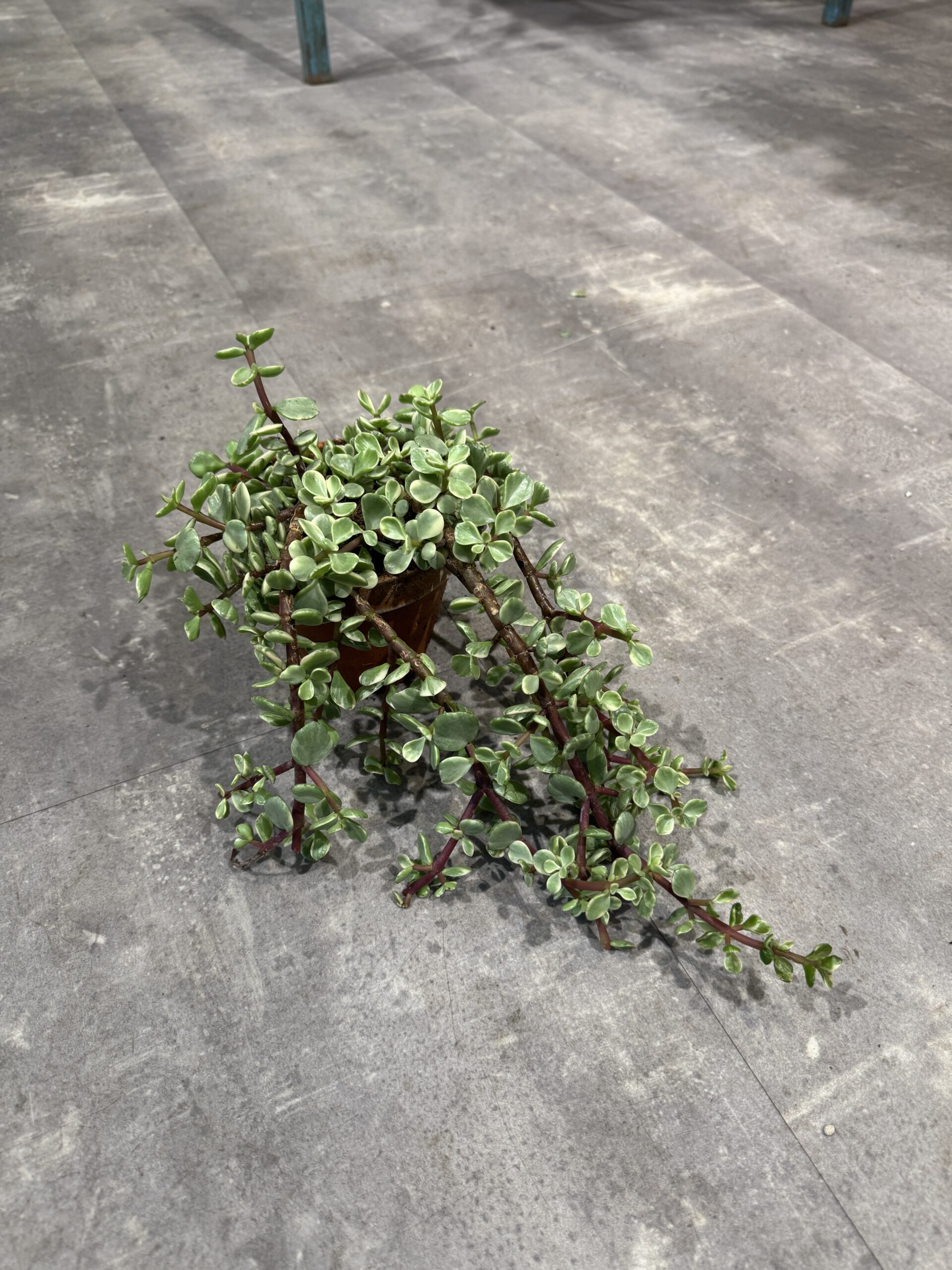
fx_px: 880
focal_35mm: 24
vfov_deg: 71.6
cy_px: 635
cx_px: 476
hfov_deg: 56.8
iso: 100
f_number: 1.78
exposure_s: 1/100
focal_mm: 6.76
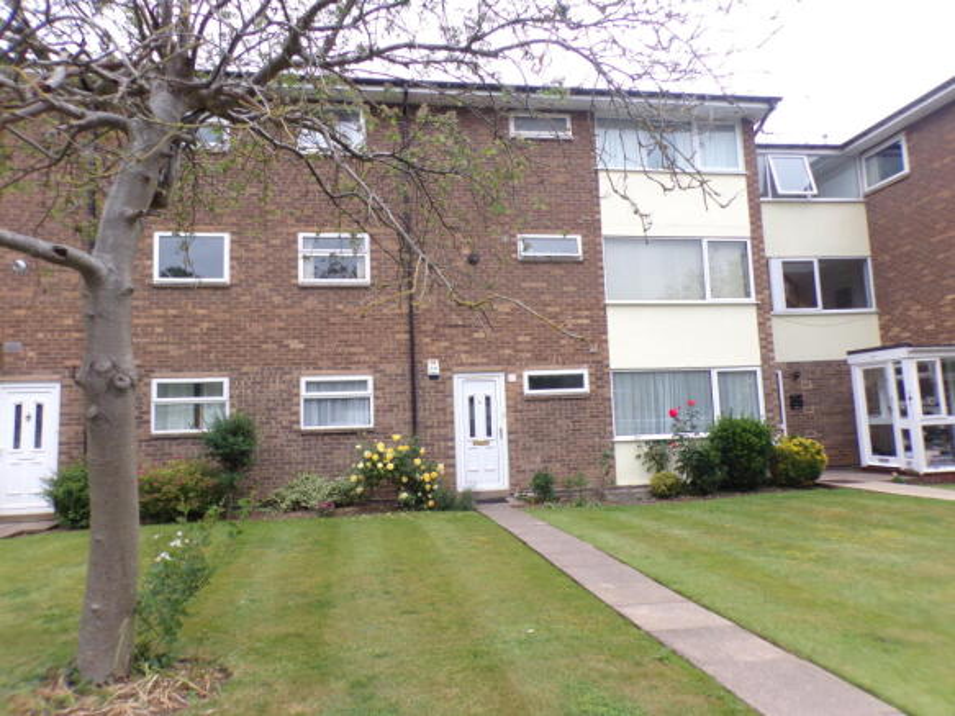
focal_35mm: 24
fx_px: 662
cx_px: 478
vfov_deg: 56.8
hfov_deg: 71.6
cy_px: 358
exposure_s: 1/100
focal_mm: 4.3
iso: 80
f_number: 4.3
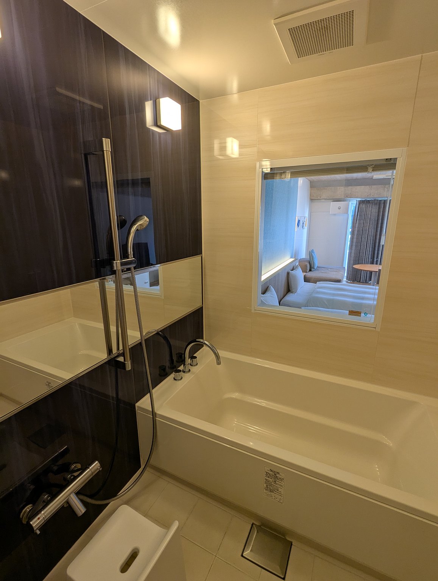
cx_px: 219
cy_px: 290
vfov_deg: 94.4
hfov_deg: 78.3
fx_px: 269
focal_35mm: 16
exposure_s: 1/51.6
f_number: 2.2
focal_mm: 2.35
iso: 43
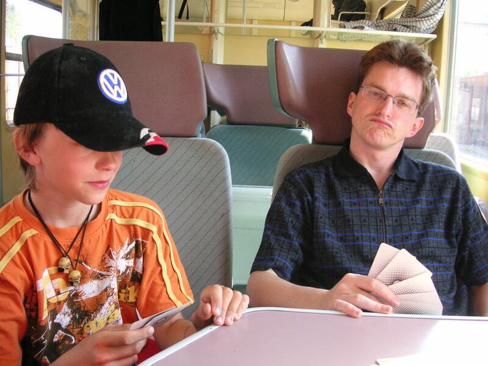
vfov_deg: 38.7
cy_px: 183
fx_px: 522
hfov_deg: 50.1
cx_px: 244
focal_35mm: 37
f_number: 2.8
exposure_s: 1/45
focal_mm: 6.1
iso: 100
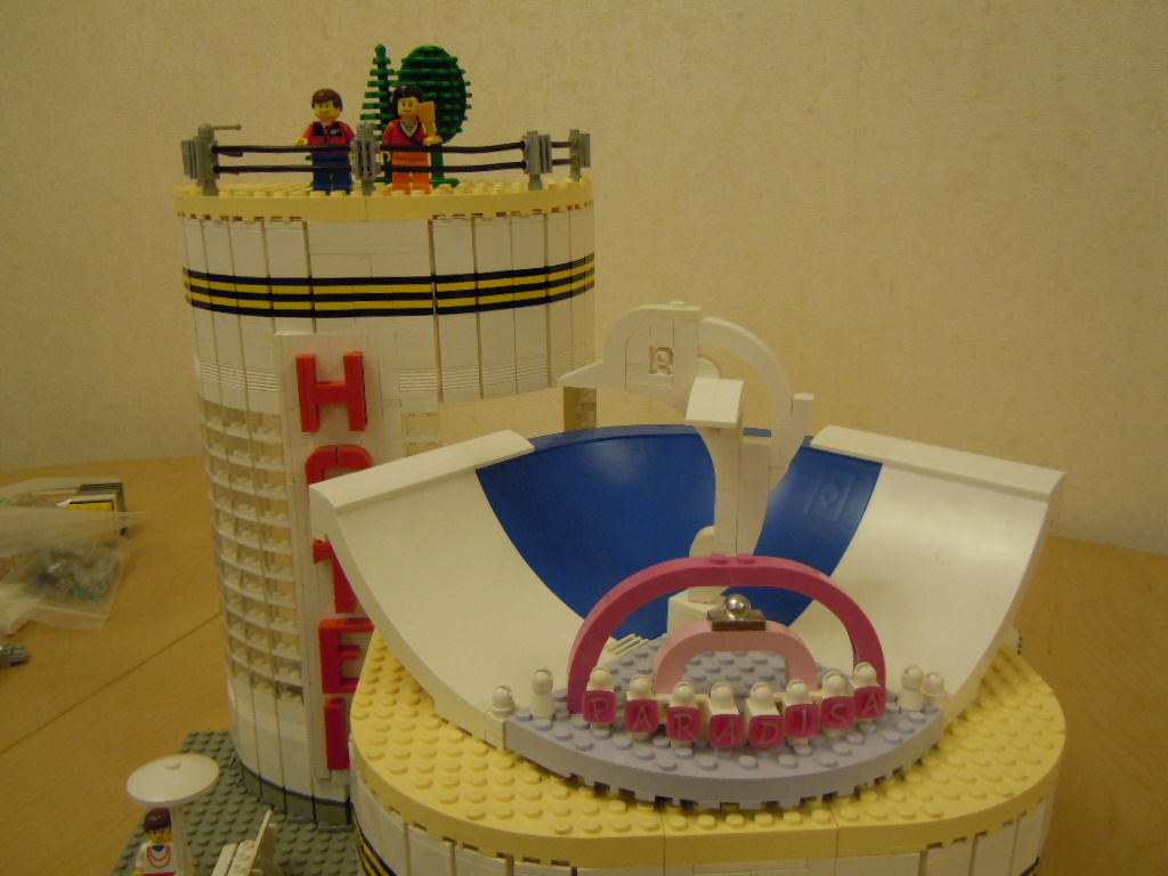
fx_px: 1012
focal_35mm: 30
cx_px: 584
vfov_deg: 46.8
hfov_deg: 60.0
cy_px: 438
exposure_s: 1/25
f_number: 3.5
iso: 400
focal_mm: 5.4
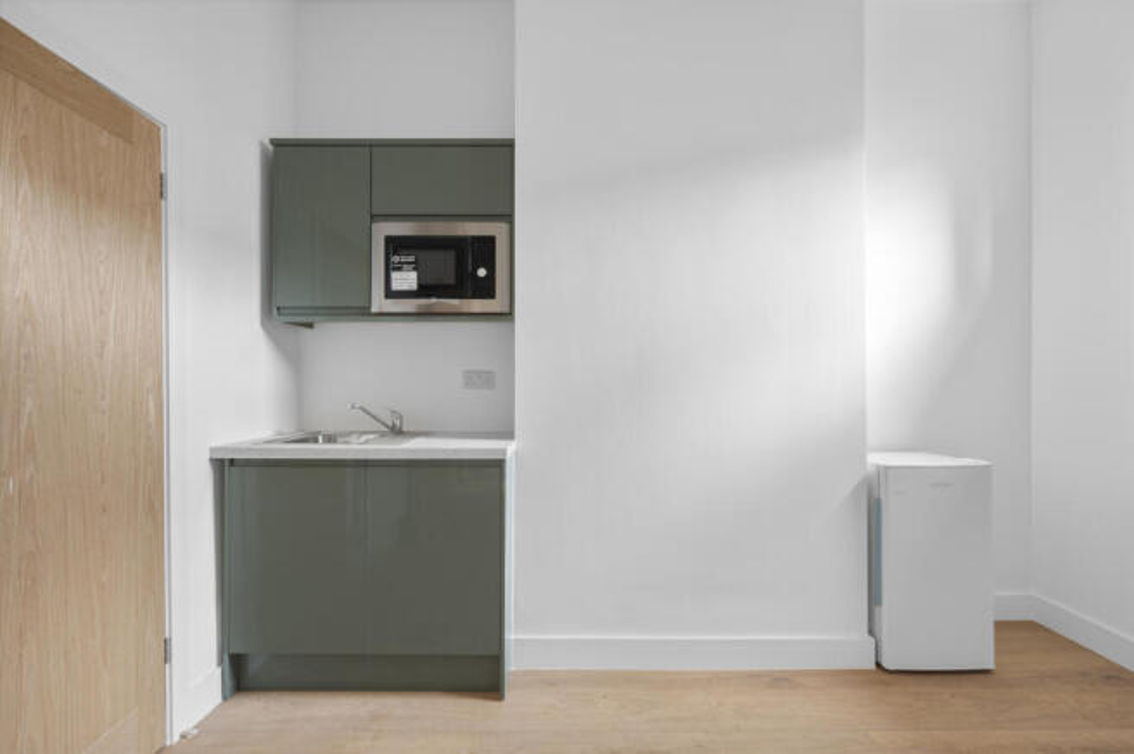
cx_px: 567
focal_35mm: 16
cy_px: 377
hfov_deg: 96.8
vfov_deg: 73.6
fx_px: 503
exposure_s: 4
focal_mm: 16
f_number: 16
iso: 200
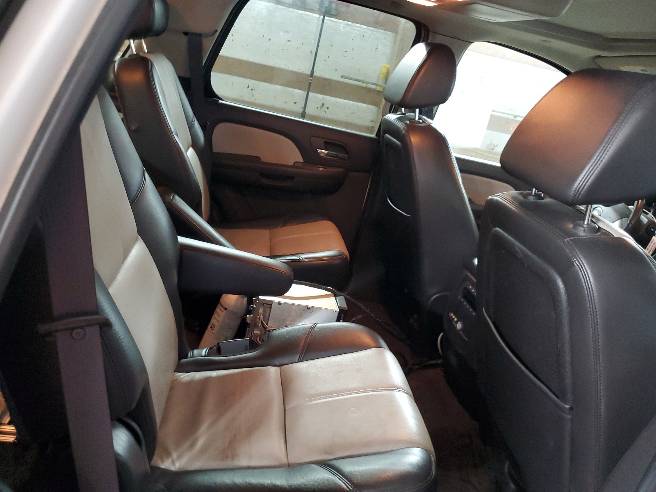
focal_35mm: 26
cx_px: 328
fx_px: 493
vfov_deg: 53.1
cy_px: 246
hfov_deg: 67.3
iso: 297
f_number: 1.5
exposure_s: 1/17
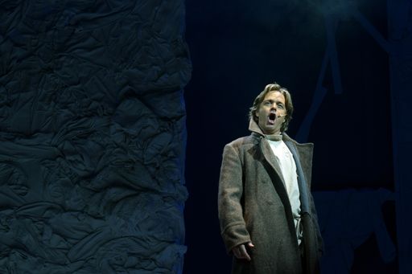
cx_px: 206
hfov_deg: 16.1
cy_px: 137
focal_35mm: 128
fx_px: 1459
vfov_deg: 10.7
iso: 800
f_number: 8
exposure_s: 1/400
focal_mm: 85
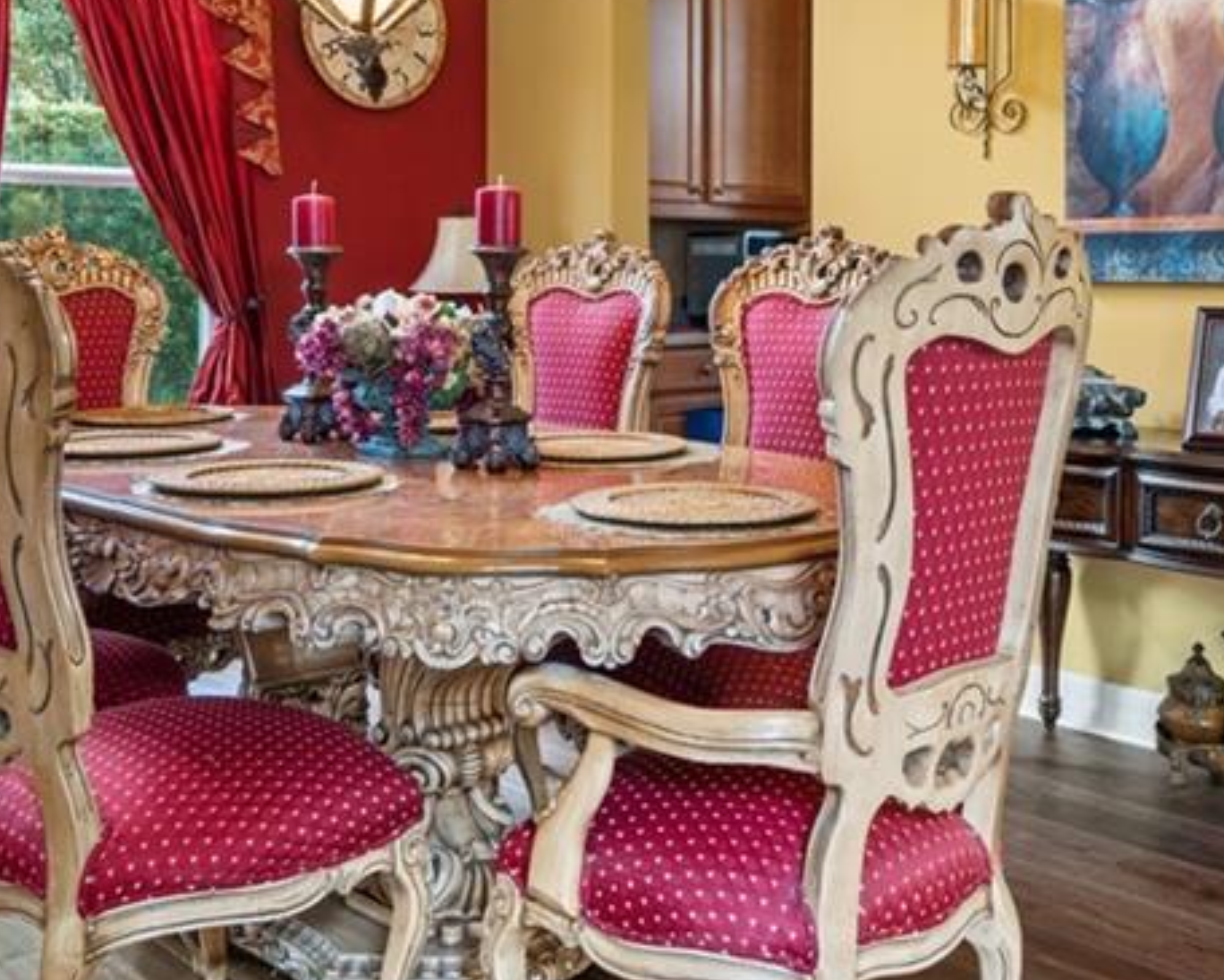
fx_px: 1487
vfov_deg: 36.1
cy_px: 338
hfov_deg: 44.6
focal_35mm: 41
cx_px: 687
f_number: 8
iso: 320
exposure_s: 1/1.25
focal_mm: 13
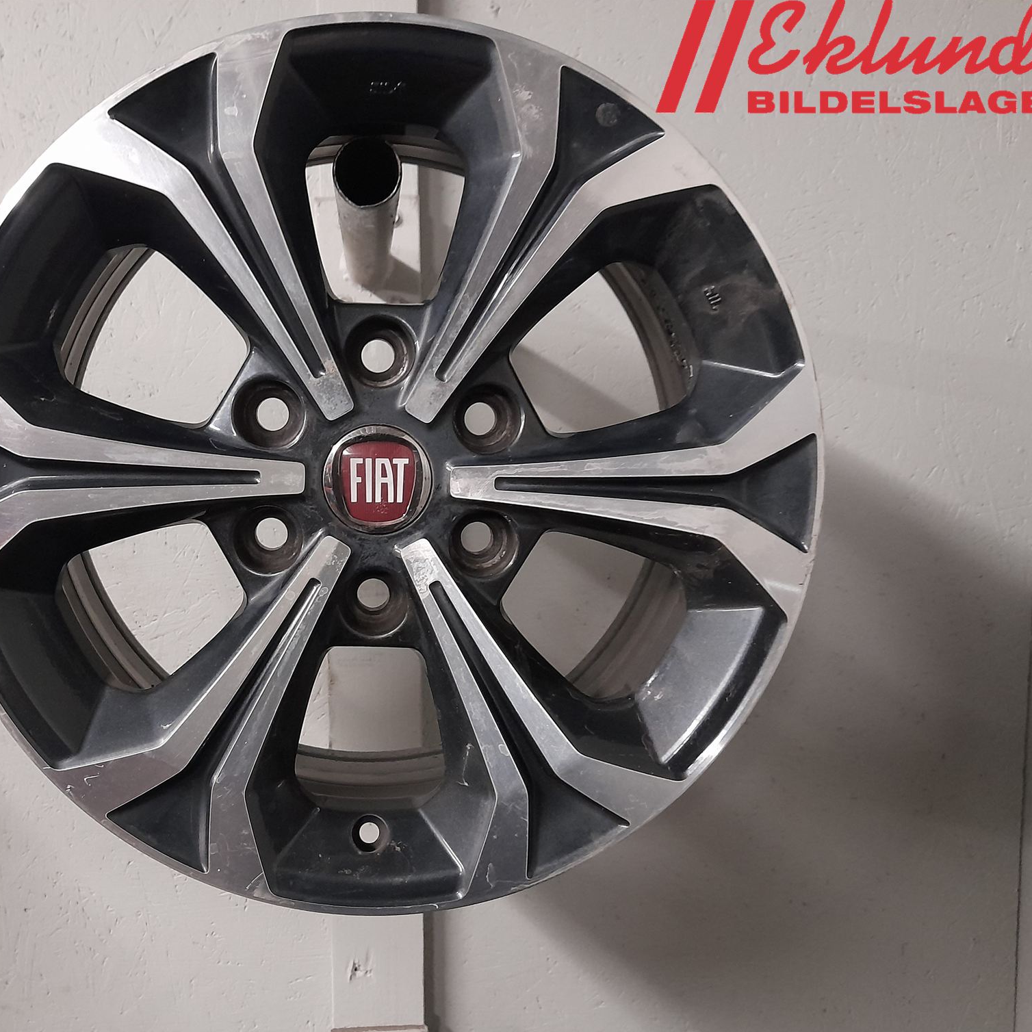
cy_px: 523
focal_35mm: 30
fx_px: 1012
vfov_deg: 54.0
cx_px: 375
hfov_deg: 53.3
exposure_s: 1/25
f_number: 2
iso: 640
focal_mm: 4.6
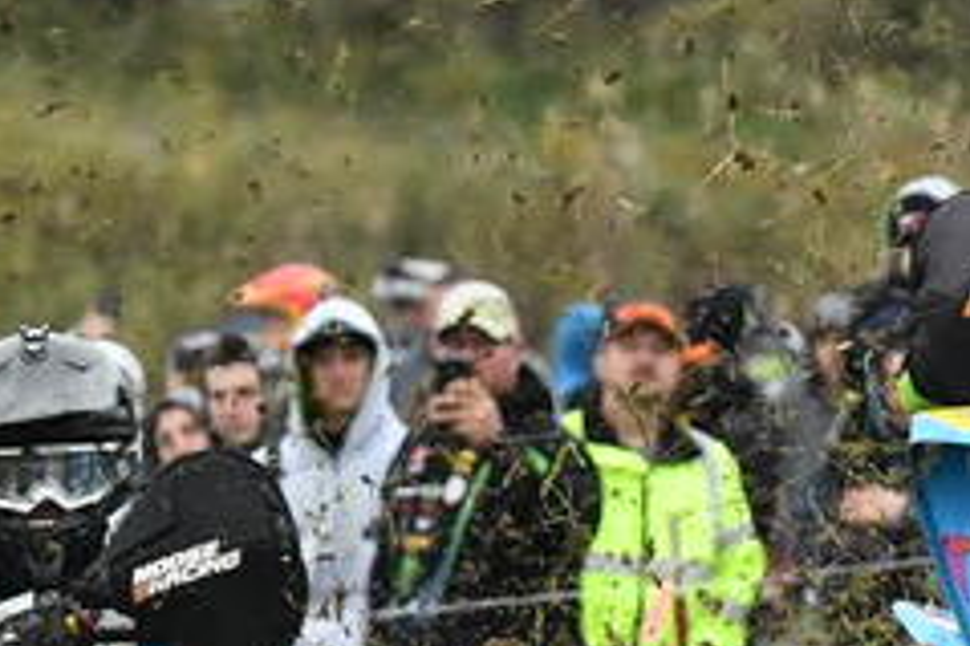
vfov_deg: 1.1
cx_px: 1155
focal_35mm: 1225
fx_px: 32983
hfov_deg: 1.7
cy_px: 467
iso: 2000
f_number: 5.6
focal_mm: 200
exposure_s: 1/1250
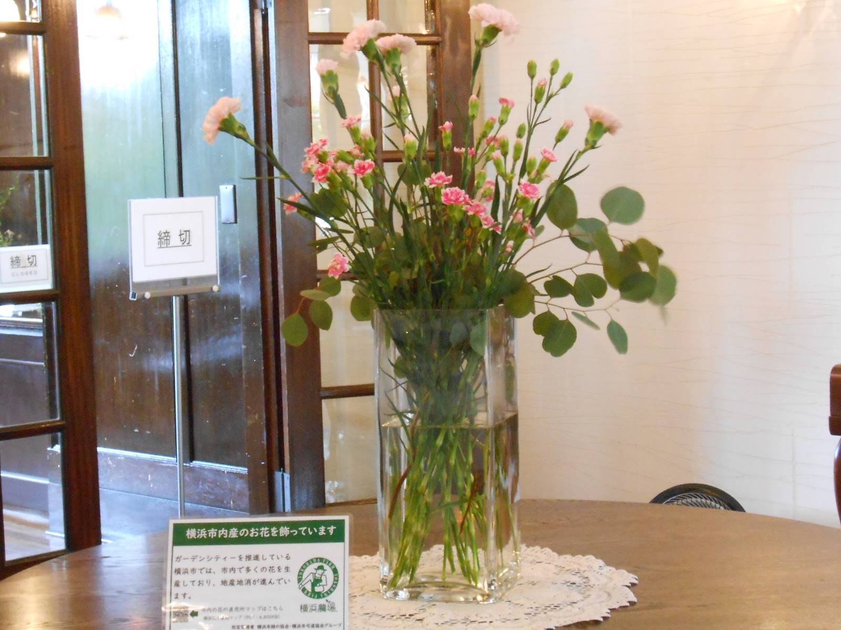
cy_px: 315
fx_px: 1749
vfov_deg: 20.4
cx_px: 420
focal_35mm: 72
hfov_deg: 27.0
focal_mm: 12.8
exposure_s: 1/10
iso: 800
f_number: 6
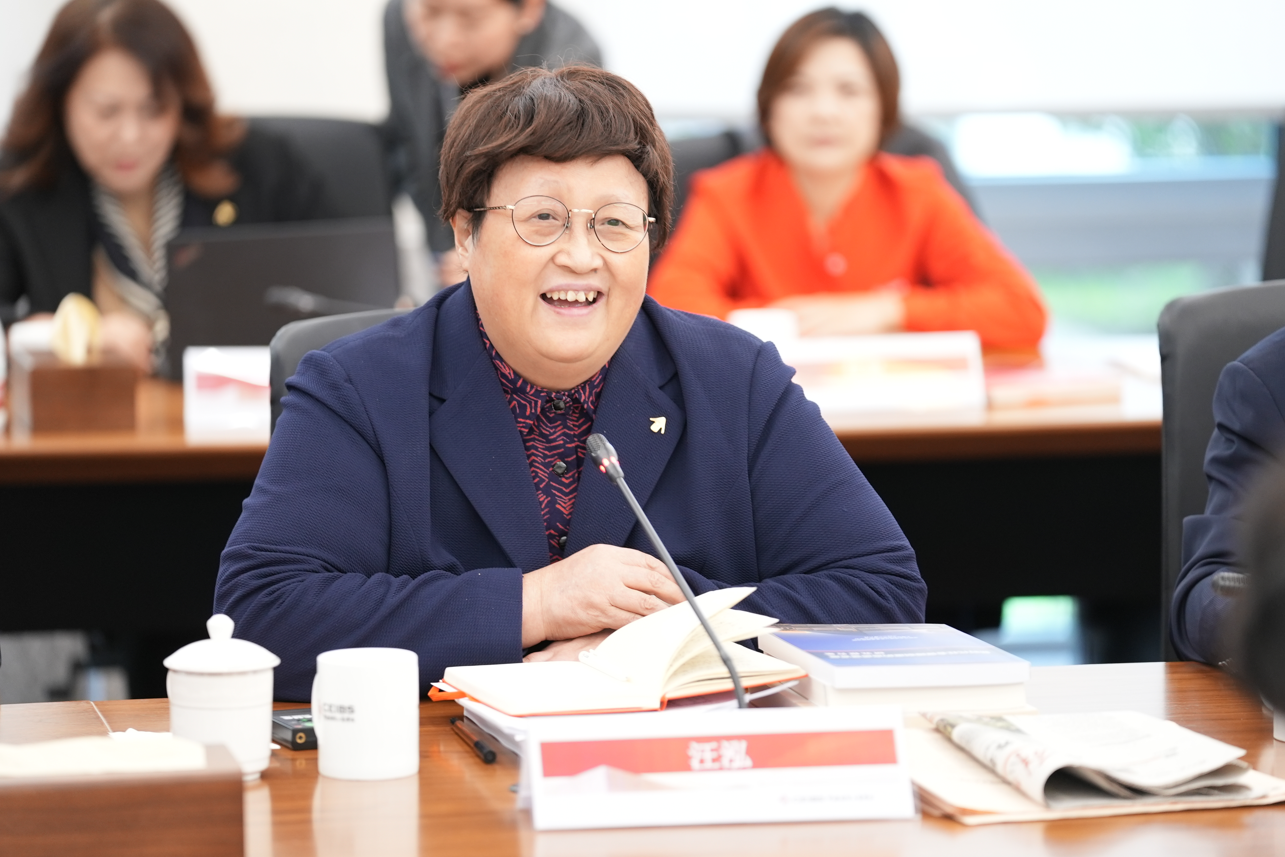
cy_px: 431
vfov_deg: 8.7
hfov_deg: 13.1
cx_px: 642
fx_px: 5604
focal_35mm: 157
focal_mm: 156
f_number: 2.8
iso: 1600
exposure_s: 1/125
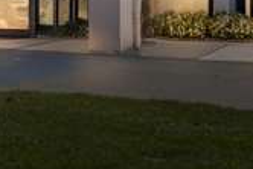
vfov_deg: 10.1
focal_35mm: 123
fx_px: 865
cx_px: 68
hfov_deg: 16.6
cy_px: -198
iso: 64
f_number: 11
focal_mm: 20
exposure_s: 1/60
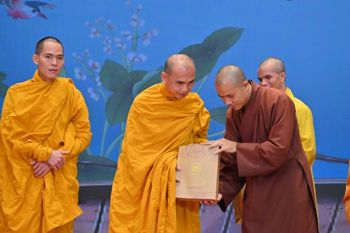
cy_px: 116
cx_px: 175
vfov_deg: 11.4
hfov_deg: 17.1
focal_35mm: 120
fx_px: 1166
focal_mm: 120
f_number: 4.5
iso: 1250
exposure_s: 1/160
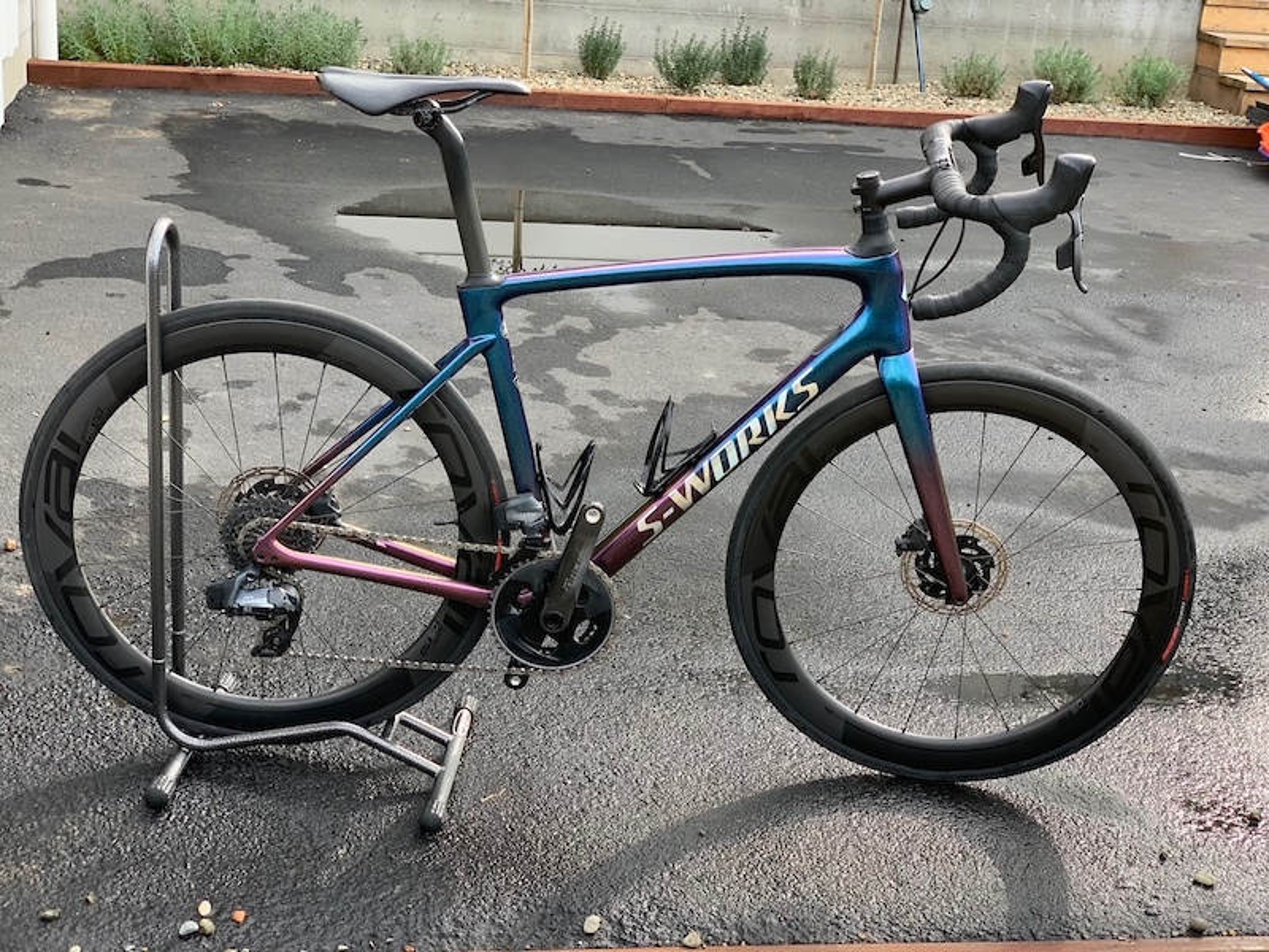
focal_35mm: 52
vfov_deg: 28.0
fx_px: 1906
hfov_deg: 36.8
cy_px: 476
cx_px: 634
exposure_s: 1/122
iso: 20
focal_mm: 6
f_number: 2.4
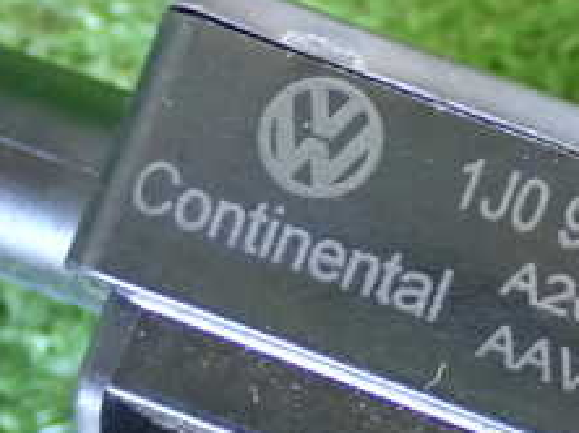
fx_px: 2439
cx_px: 694
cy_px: 350
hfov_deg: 13.2
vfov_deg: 10.1
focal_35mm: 146
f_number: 3.3
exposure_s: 1/25
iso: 1250
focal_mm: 9.65
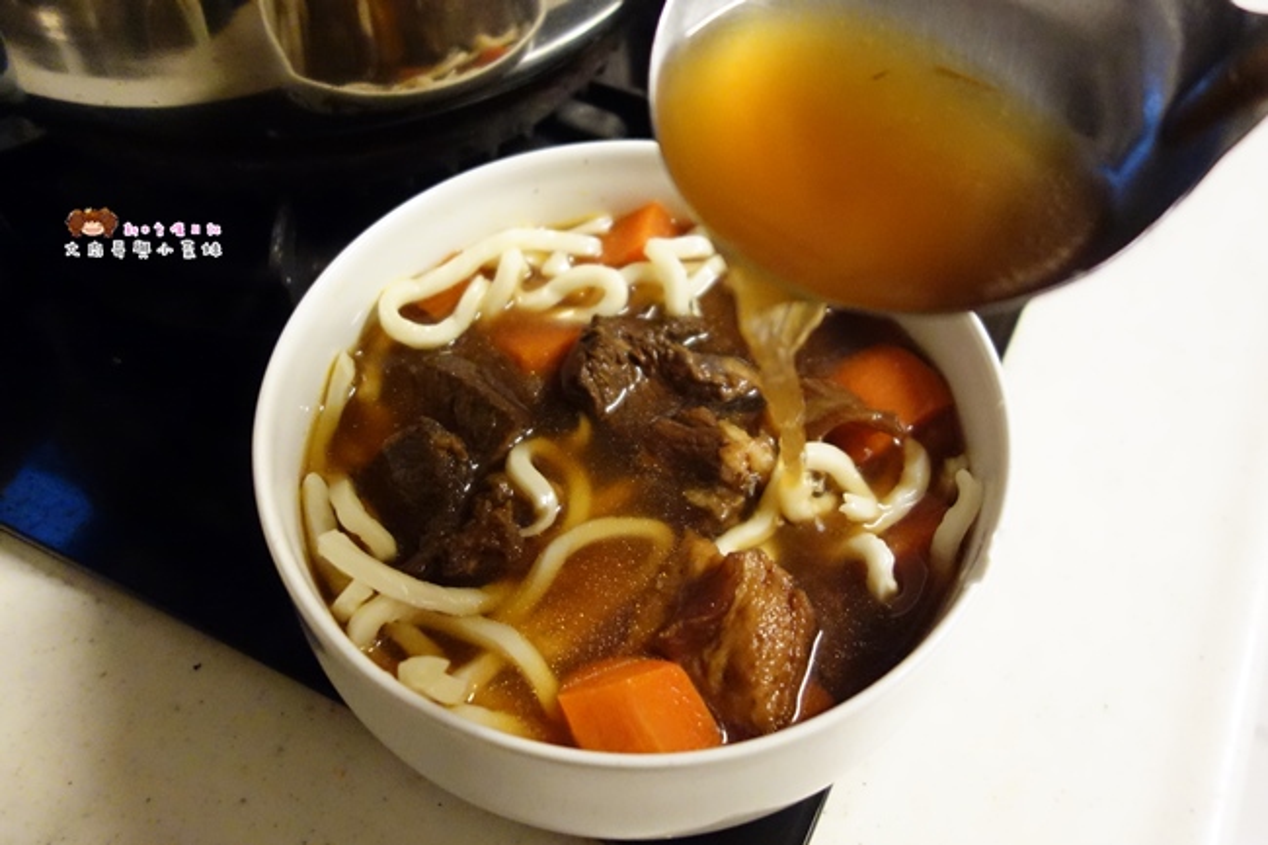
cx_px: 634
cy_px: 422
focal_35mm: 28
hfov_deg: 65.5
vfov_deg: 46.4
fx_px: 986
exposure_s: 1/250
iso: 2500
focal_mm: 10.4
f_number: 1.8
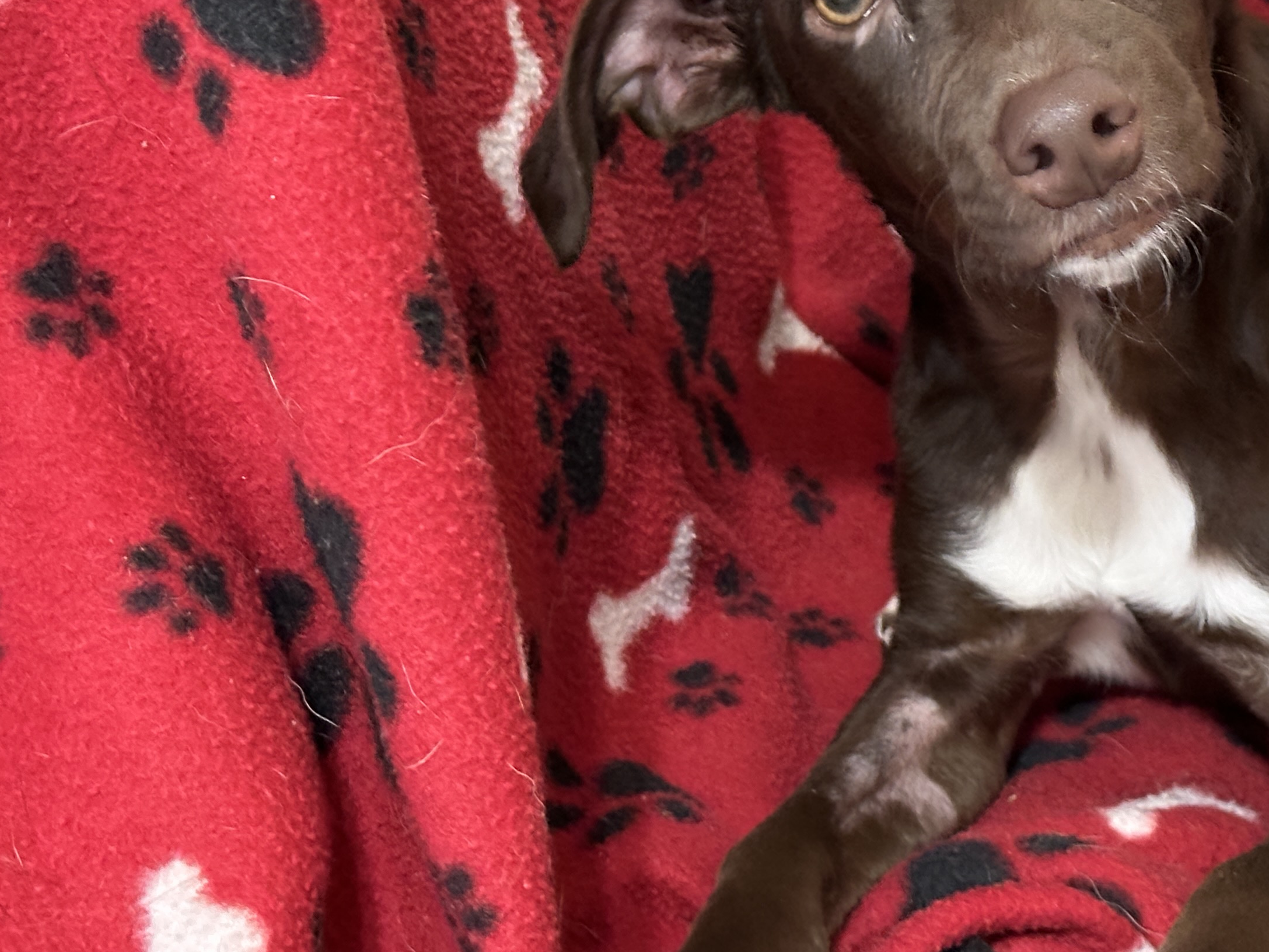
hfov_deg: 21.7
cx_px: 1060
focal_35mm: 89
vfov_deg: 16.5
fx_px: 3263
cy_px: 226
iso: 640
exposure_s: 1/24
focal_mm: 6.86
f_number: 1.78
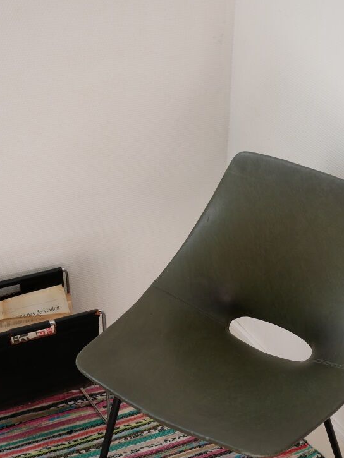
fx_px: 940
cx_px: 216
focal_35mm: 71
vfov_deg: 26.8
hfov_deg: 20.7
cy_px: 370
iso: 200
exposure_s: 1/250
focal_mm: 20
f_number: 2.5
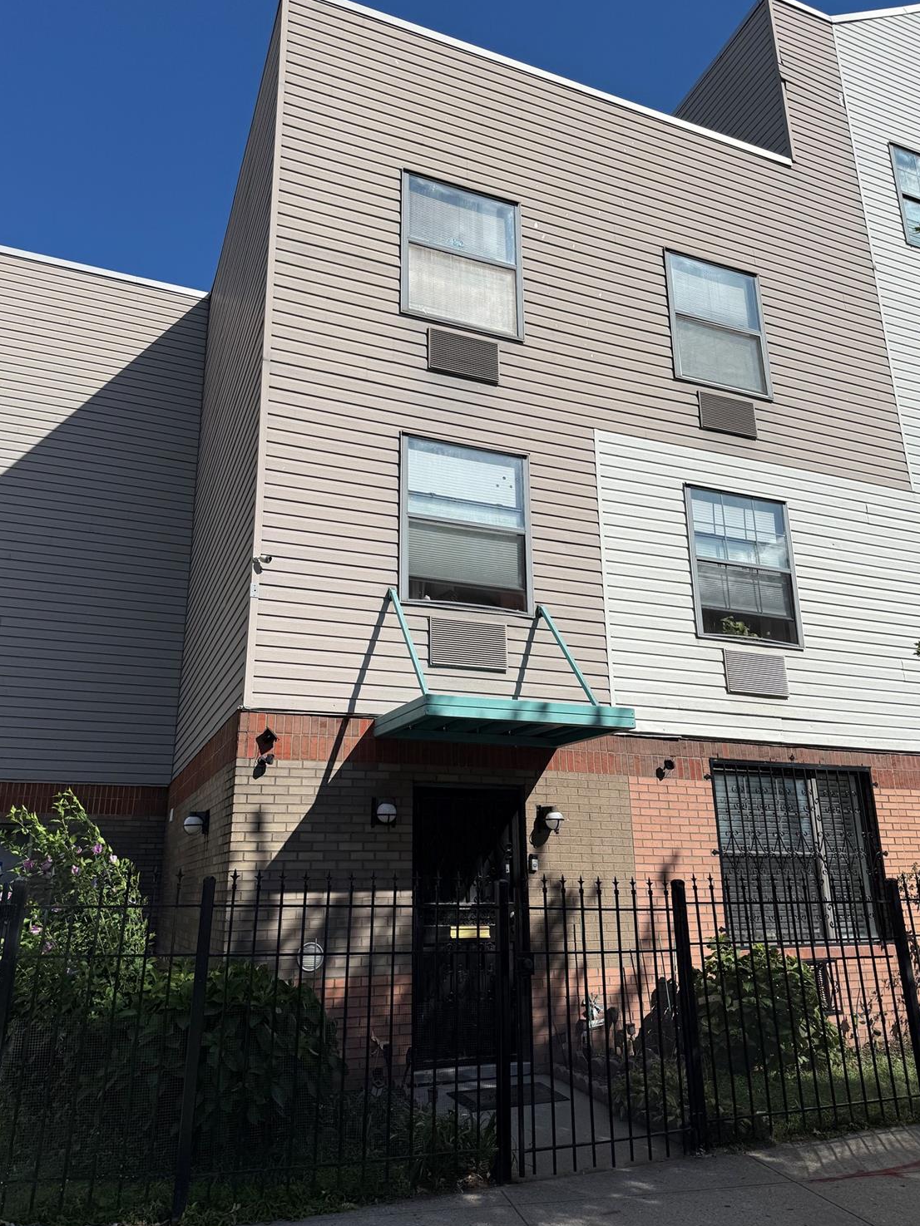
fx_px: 886
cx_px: 450
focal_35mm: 25
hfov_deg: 54.9
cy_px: 610
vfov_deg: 69.4
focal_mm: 6.76
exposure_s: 1/8130
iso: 80
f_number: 1.78
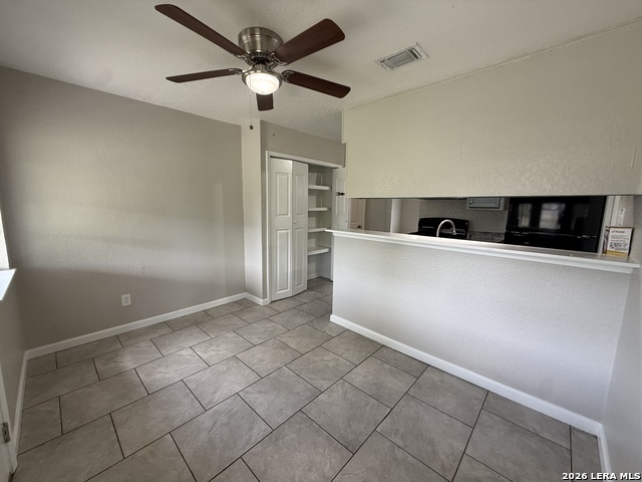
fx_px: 260
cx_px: 321
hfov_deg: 102.1
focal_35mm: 14
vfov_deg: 85.7
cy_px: 241
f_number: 2.2
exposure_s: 1/99
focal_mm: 2.22
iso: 160
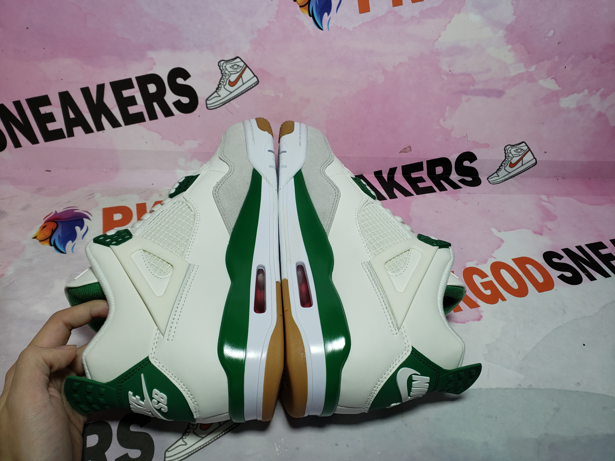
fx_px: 462
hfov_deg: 67.3
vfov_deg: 53.1
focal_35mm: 26
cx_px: 308
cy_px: 230
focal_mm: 4.3
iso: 50
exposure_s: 1/400
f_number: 2.4
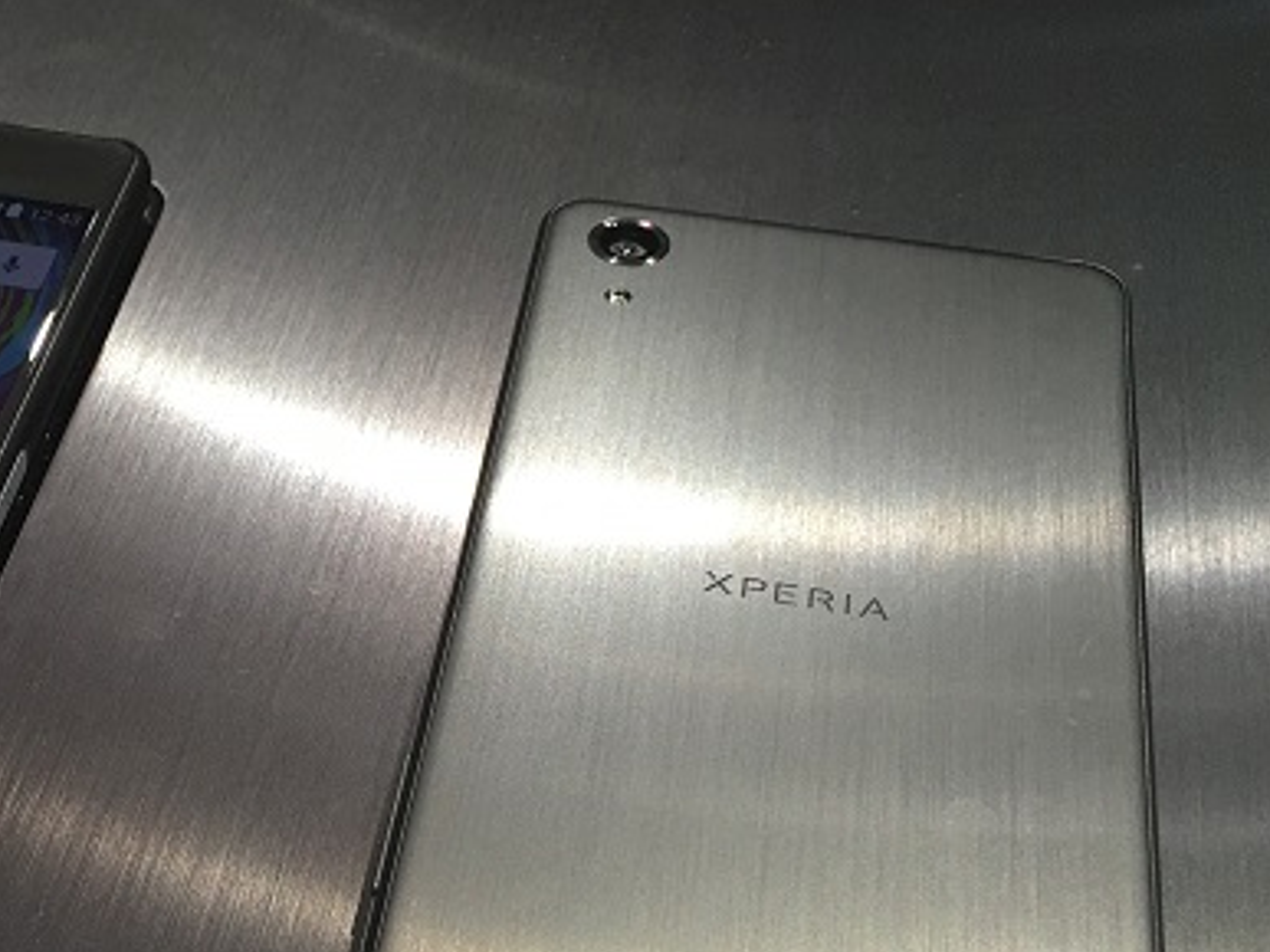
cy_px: 686
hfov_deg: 34.0
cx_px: 180
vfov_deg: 26.7
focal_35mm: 54
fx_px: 1981
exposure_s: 1/33
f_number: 2.2
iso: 40
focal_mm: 4.15
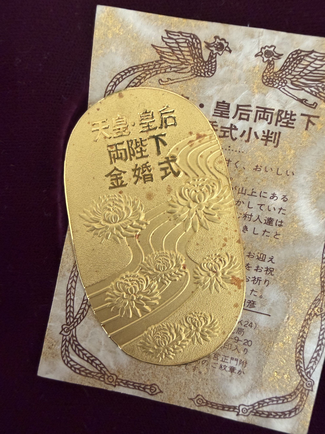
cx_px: 162
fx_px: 300
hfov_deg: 56.8
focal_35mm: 24
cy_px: 217
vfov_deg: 71.6
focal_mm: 2.22
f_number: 2.2
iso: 200
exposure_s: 1/60
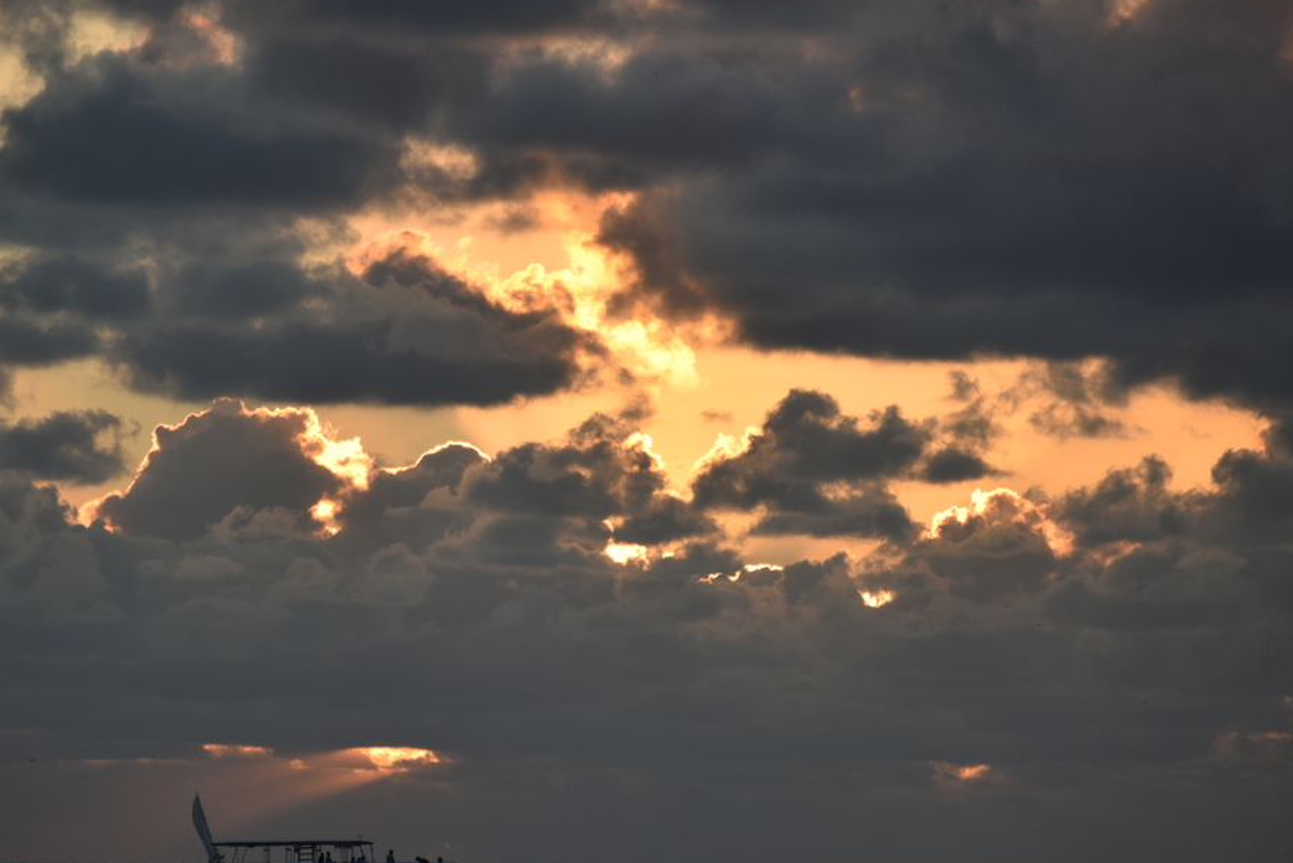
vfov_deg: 4.5
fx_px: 10958
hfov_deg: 6.8
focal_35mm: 305
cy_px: 495
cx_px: 571
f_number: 5.6
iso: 220
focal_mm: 210
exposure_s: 1/500
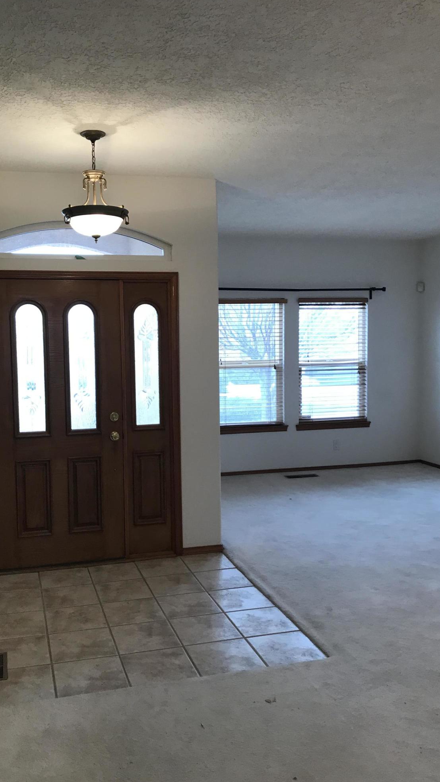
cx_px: 177
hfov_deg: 37.6
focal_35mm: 31
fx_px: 643
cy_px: 387
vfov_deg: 62.6
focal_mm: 3.99
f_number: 1.8
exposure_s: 1/40
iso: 25
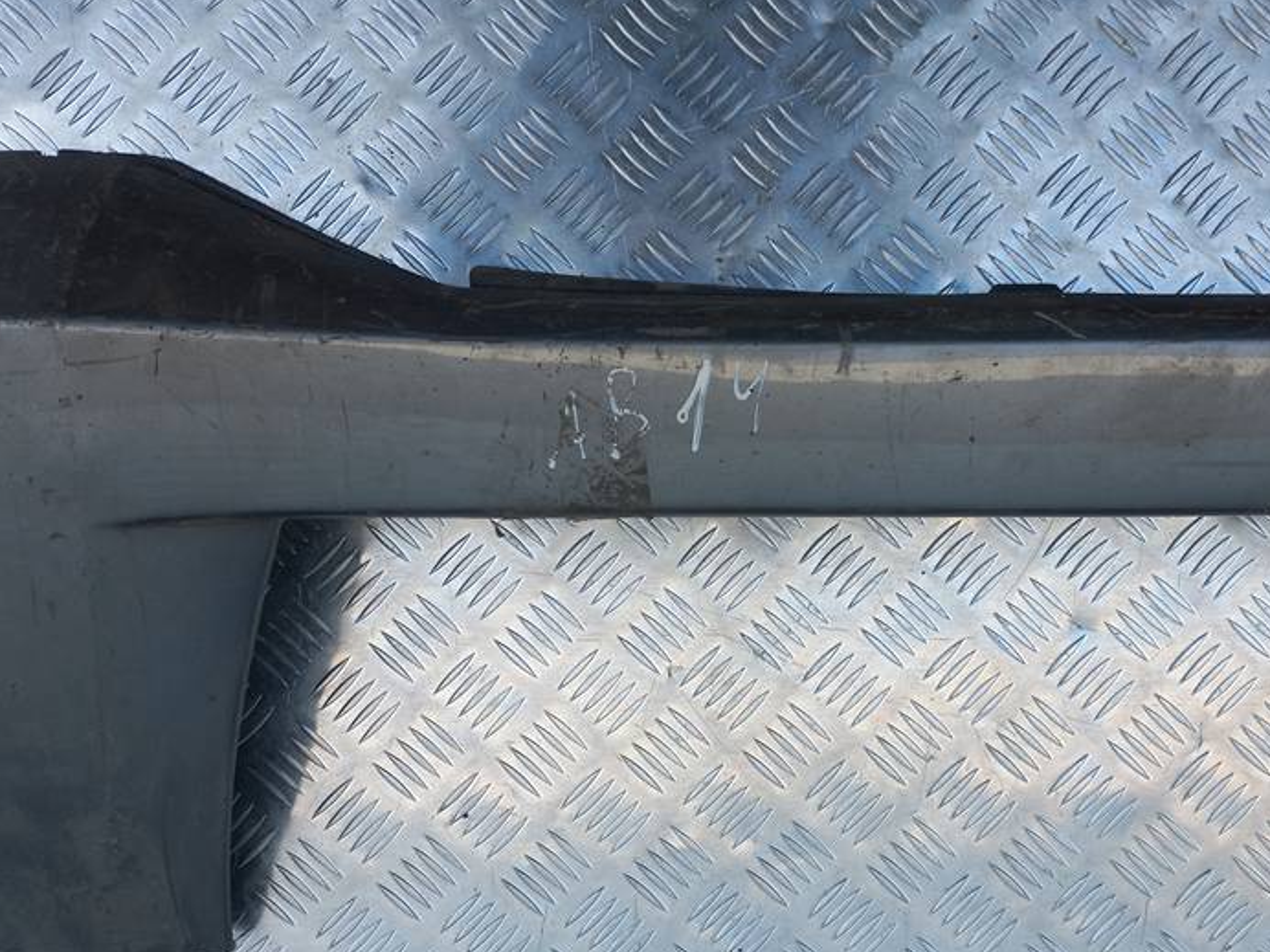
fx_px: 1357
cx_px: 734
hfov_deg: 49.9
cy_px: 547
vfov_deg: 38.6
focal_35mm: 37
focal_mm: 4.6
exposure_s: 1/100
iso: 25
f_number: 1.8
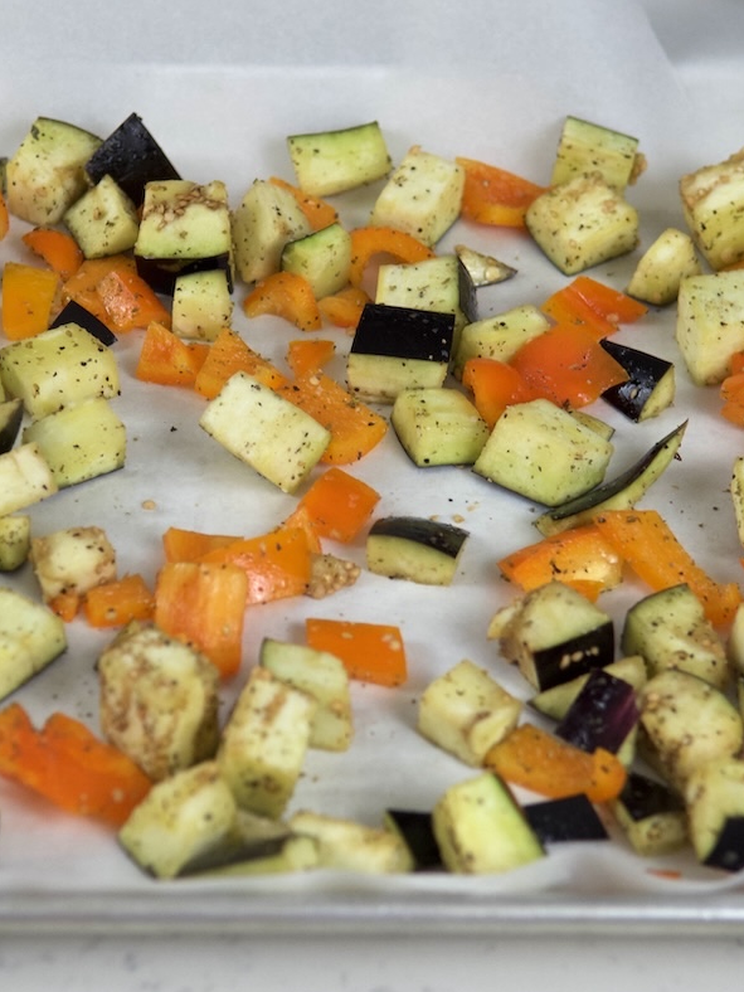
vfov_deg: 17.3
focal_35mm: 114
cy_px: 499
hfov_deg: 13.0
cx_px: 204
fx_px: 3267
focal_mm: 52
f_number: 4
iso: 800
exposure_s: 1/125
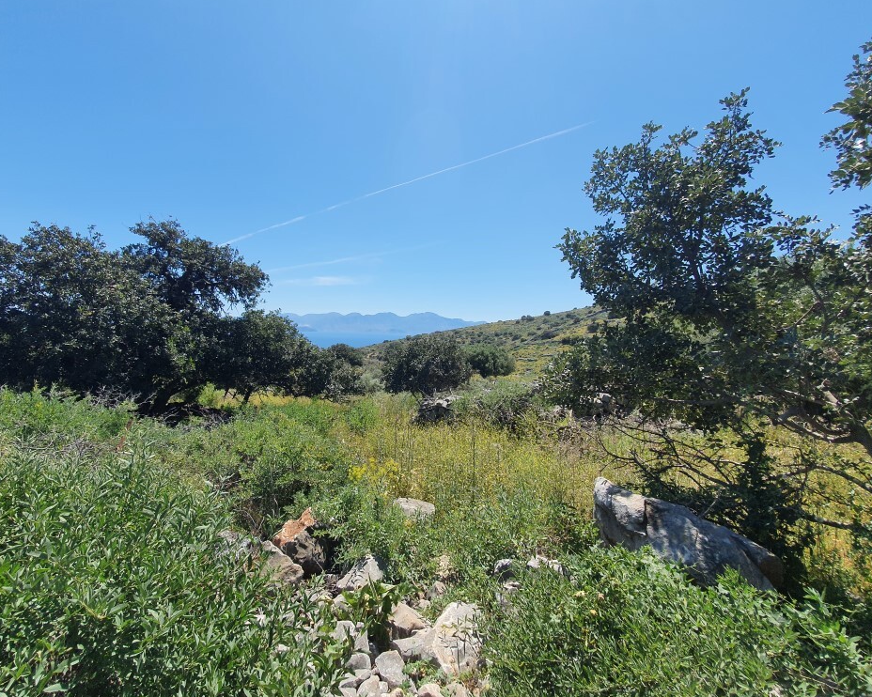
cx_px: 413
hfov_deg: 100.6
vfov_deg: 87.9
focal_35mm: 14
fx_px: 361
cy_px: 339
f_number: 2.2
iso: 50
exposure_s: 1/1180
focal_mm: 1.8
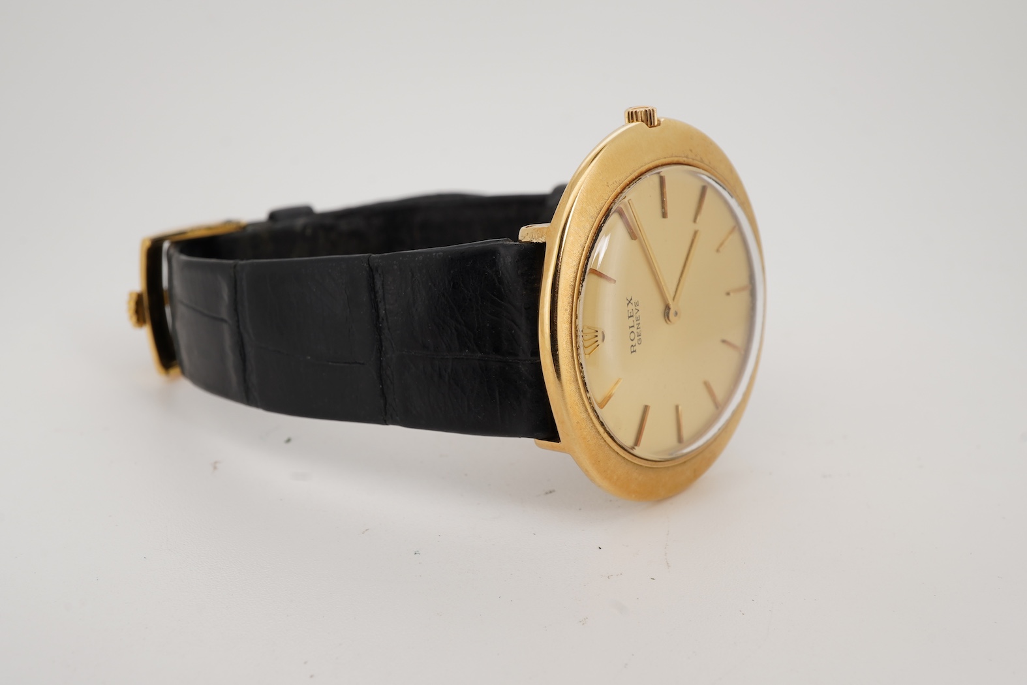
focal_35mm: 45
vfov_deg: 29.9
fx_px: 1284
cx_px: 514
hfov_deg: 43.6
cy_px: 342
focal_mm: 30
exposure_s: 1/160
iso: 160
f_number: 22
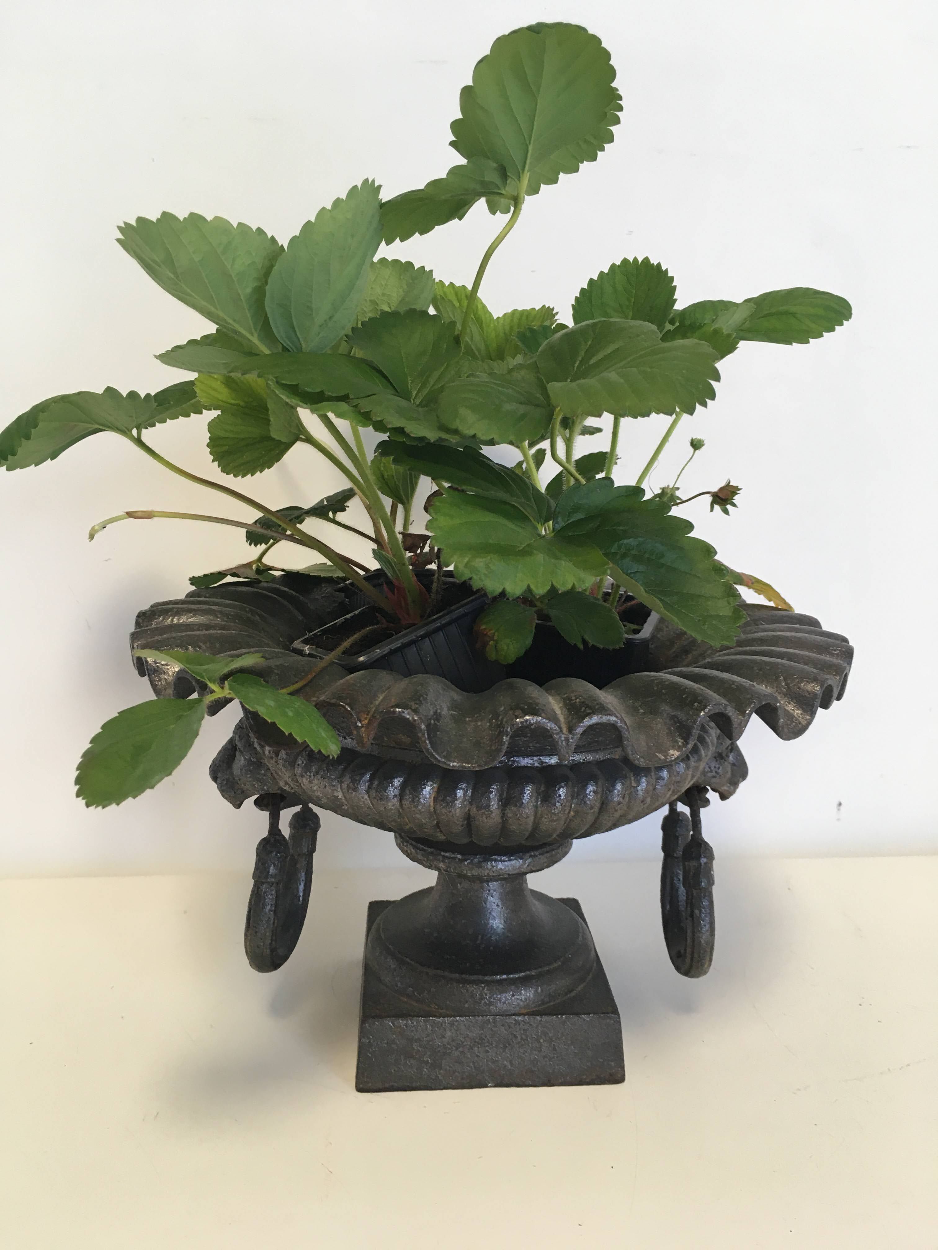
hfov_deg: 48.2
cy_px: 625
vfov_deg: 61.7
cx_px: 469
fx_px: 1048
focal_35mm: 29
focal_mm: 4.15
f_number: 2.2
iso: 80
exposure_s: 1/33
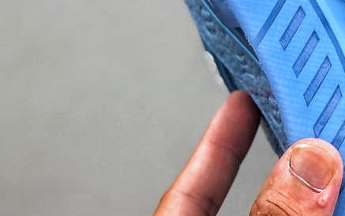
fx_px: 1871
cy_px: 131
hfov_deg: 10.4
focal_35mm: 199
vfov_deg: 6.6
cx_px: 369
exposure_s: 1/50
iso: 25
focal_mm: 6.6
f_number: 2.8
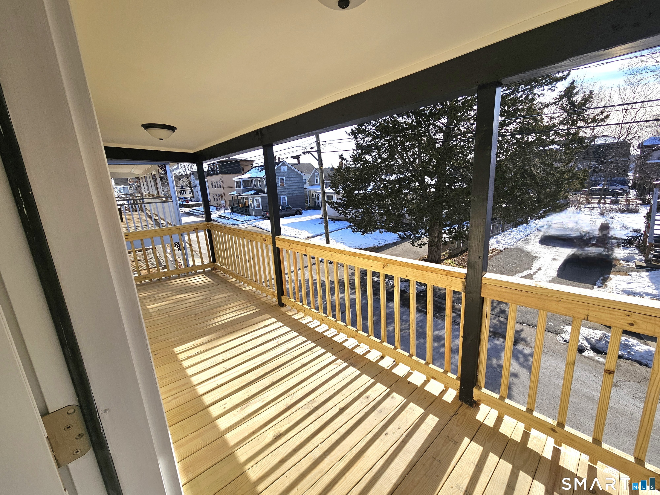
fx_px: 248
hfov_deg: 106.2
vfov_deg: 89.9
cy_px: 248
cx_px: 330
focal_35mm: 13
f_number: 2.2
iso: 50
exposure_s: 1/2000
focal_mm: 2.2
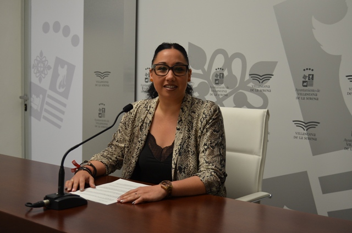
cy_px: 116
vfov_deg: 28.8
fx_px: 454
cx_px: 176
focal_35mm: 46
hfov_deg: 42.4
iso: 400
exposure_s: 1/80
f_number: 4.2
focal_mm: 31
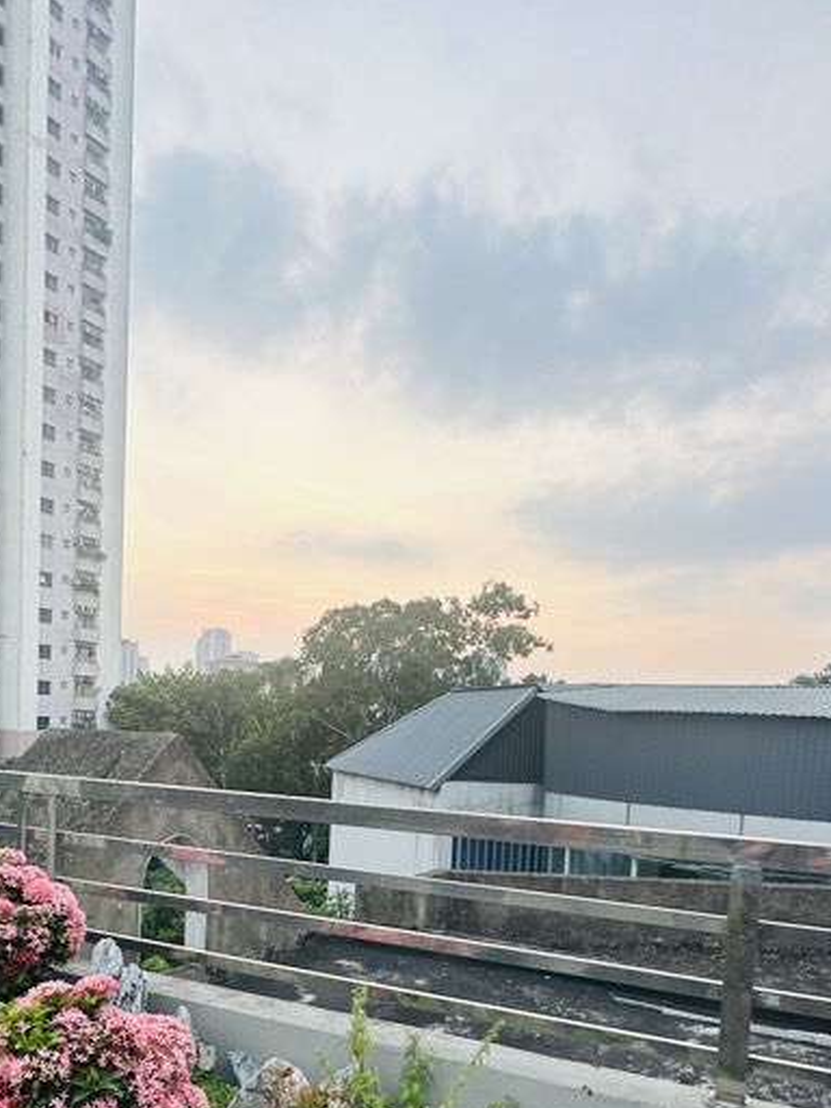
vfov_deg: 60.9
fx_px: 896
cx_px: 364
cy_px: 790
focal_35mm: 28
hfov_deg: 49.6
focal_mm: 2.22
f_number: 2.2
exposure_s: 1/129
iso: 40
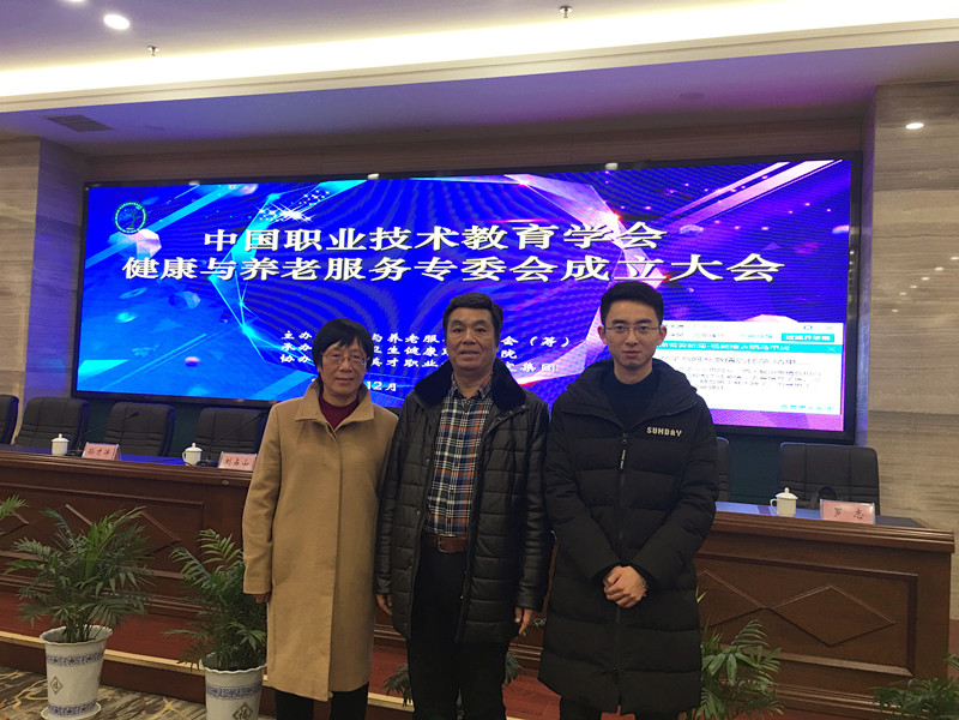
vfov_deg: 48.2
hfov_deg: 61.7
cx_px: 480
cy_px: 360
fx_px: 803
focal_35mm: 29
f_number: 2.2
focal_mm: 4.15
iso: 32
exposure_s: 1/17
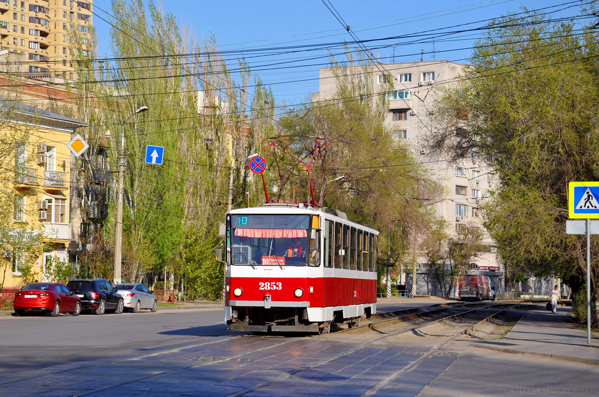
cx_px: 296
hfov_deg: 25.1
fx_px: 1346
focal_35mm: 81
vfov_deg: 16.8
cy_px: 194
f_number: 8
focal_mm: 52
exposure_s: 1/500
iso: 200
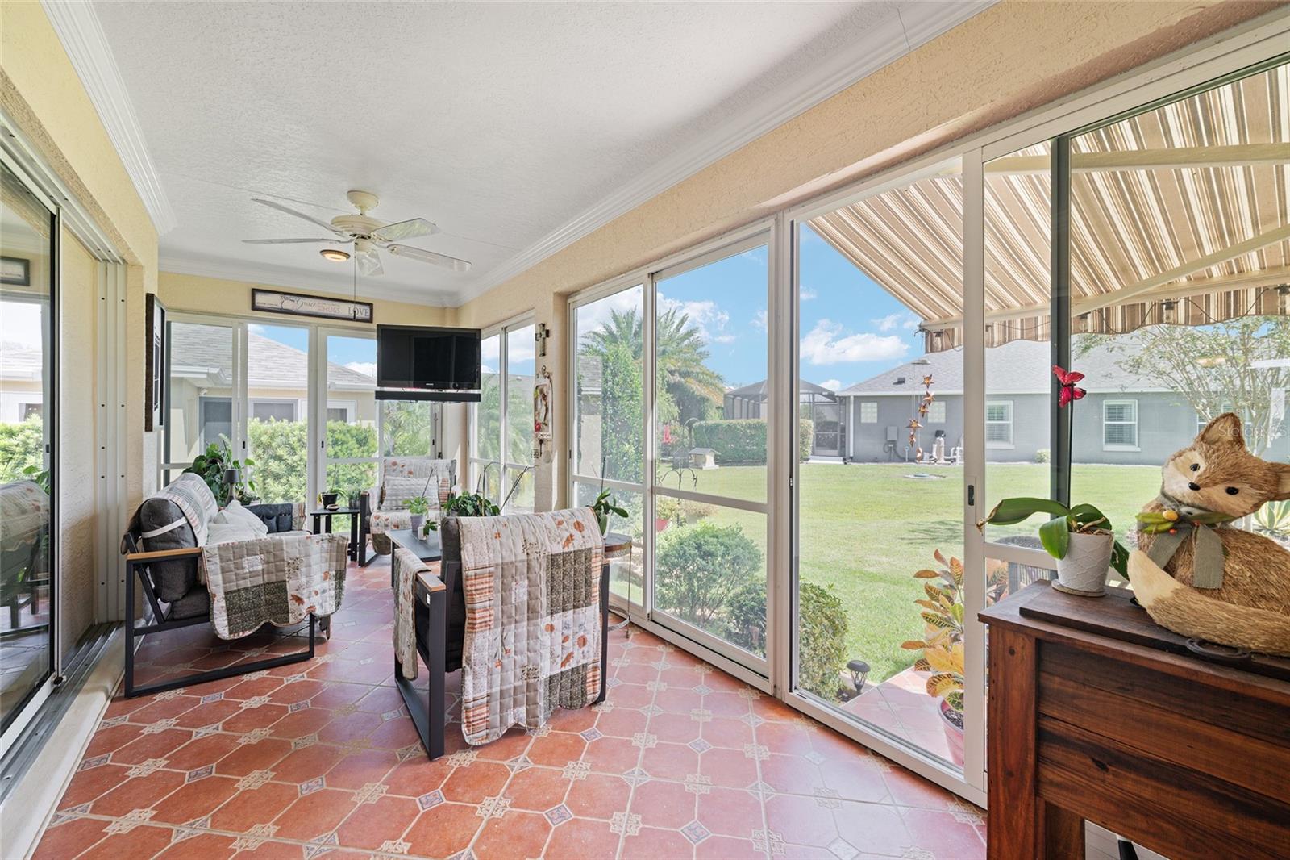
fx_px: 502
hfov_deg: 104.3
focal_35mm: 14
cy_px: 430
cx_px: 645
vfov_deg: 81.2
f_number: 8
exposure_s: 1/13
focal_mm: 14
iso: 320
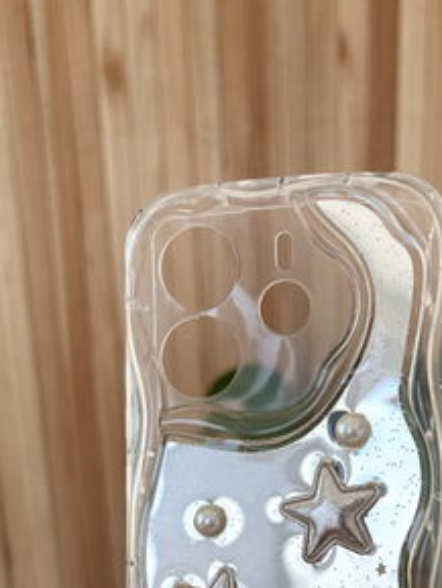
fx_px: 817
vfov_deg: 37.2
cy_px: 524
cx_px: 259
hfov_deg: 30.2
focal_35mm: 48
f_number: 1.6
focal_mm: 5.96
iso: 50
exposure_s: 1/390
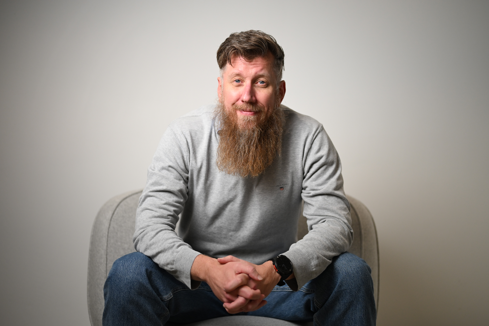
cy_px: 163
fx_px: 679
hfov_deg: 39.6
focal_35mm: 50
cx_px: 244
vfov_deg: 27.0
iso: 800
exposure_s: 1/1000
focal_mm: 50
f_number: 1.8
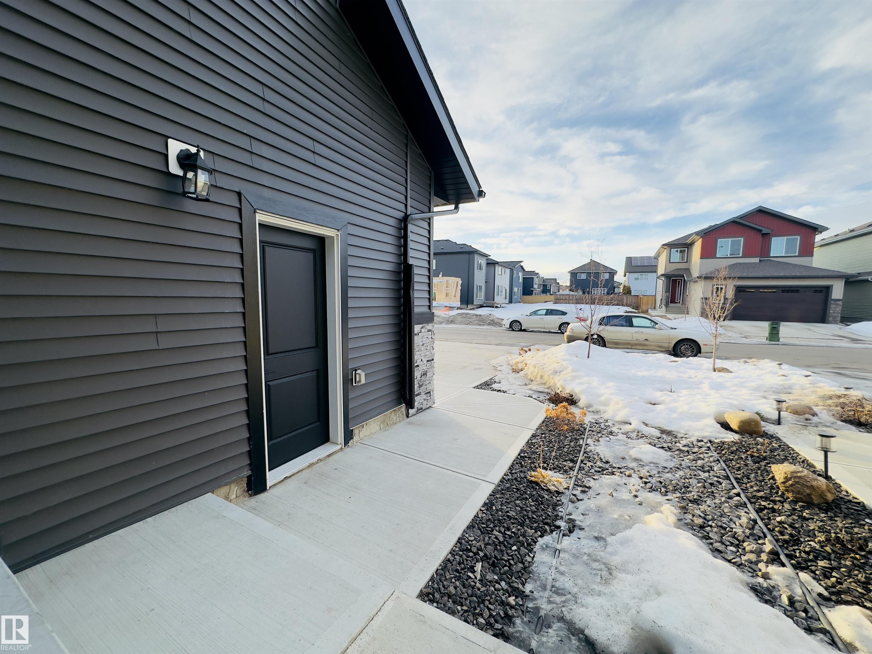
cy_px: 327
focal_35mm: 14
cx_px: 436
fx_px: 353
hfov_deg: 102.1
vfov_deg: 85.7
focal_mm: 2.22
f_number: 2.2
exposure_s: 1/332
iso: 40
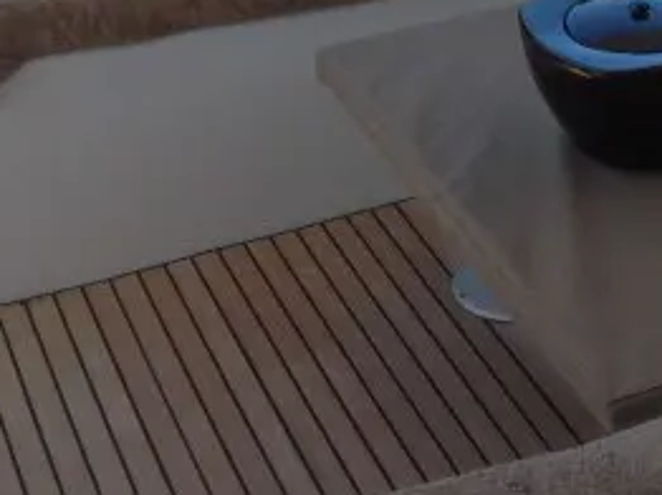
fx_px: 2044
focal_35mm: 107
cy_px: -38
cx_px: 707
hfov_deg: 17.8
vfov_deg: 13.6
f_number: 2.4
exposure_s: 1/737
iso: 50
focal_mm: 4.28
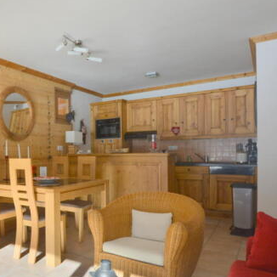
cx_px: 27
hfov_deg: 48.9
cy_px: 155
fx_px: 266
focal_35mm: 29
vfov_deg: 54.8
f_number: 5.6
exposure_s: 1/125
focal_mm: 11.5
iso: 200
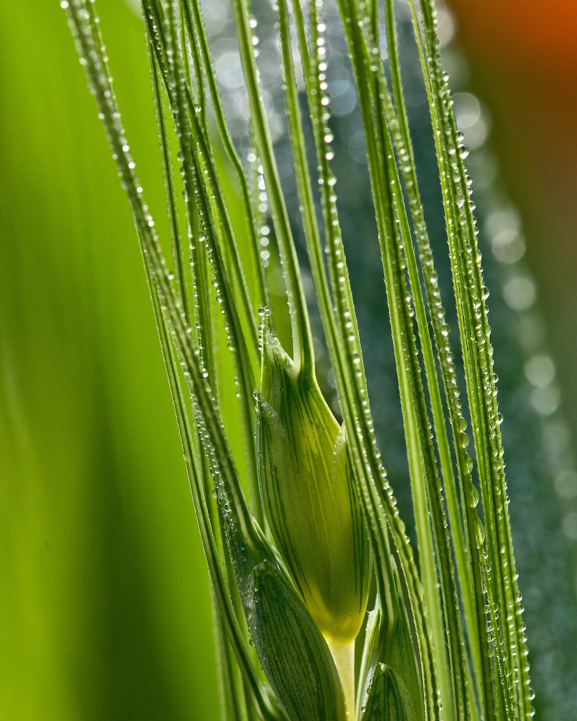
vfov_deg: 7.6
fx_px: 5443
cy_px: 432
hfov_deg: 6.1
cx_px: 289
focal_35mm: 255
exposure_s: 1/320
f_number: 11
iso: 400
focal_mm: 150
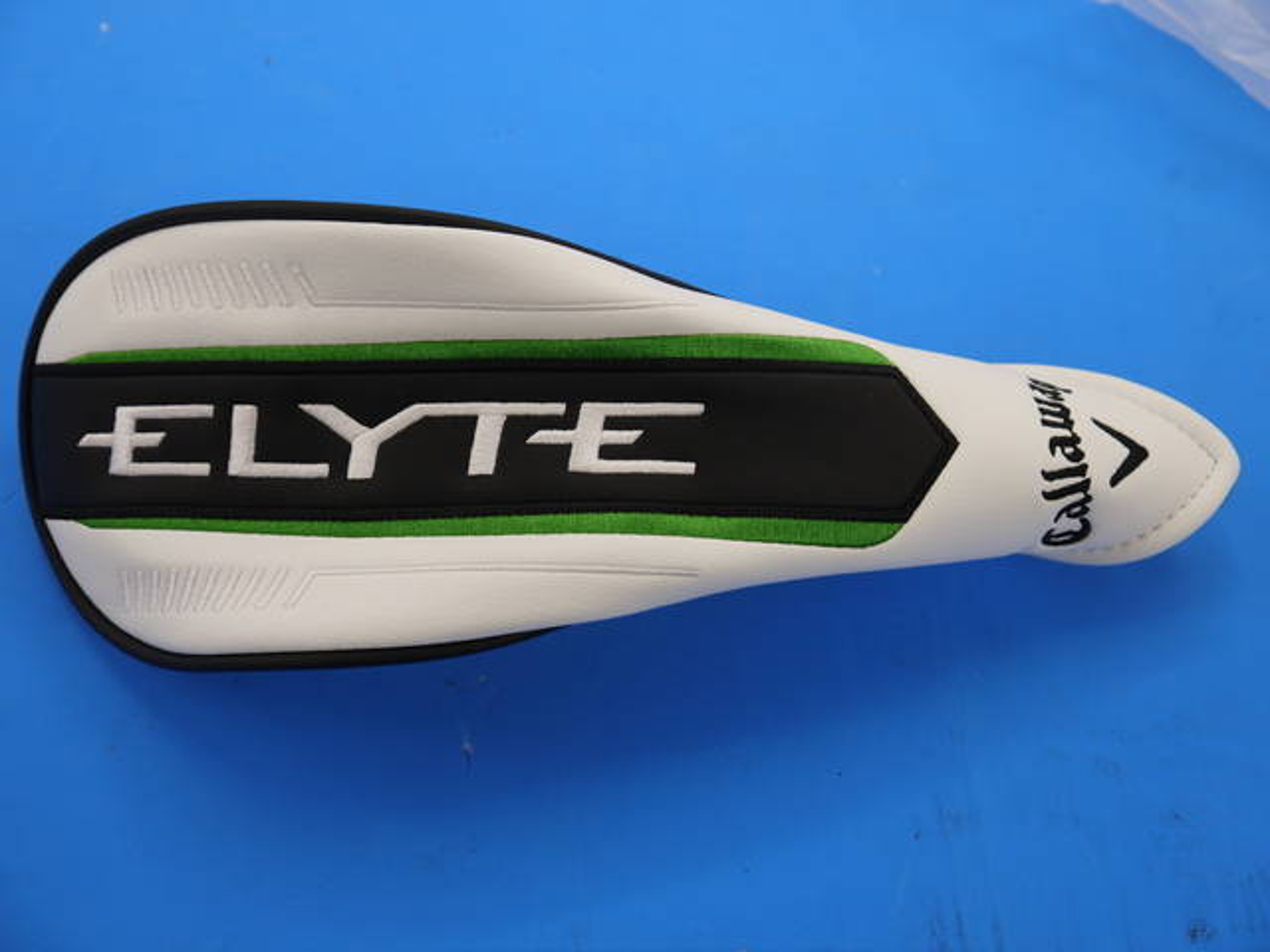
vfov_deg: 31.5
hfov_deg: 41.2
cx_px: 635
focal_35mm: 46
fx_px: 1688
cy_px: 476
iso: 160
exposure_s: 1/60
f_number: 4.4
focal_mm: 23
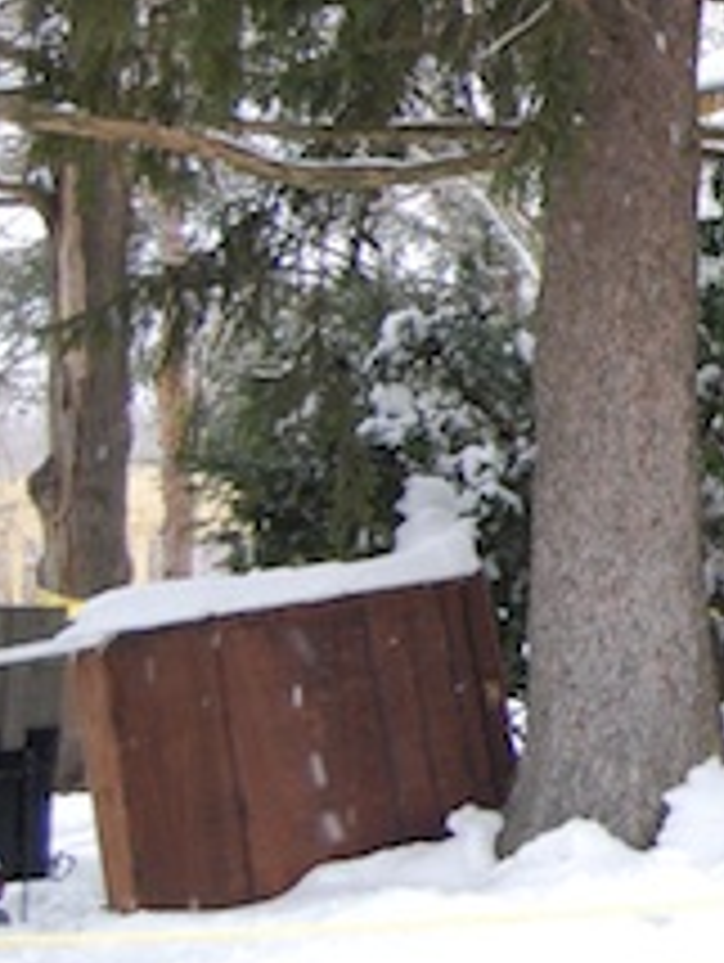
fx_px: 2922
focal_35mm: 105
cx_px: 1331
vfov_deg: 18.5
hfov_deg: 12.8
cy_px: 166
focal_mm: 24
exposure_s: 1/80
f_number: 4.5
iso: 400
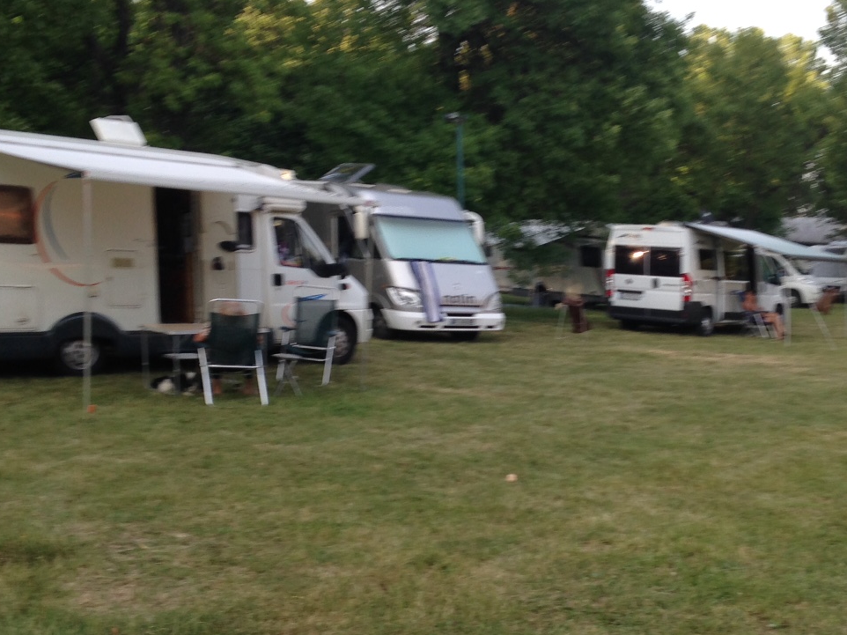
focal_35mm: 56
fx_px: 1370
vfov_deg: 26.1
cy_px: 354
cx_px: 482
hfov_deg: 34.3
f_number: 2.4
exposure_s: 1/259
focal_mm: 4.12
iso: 50
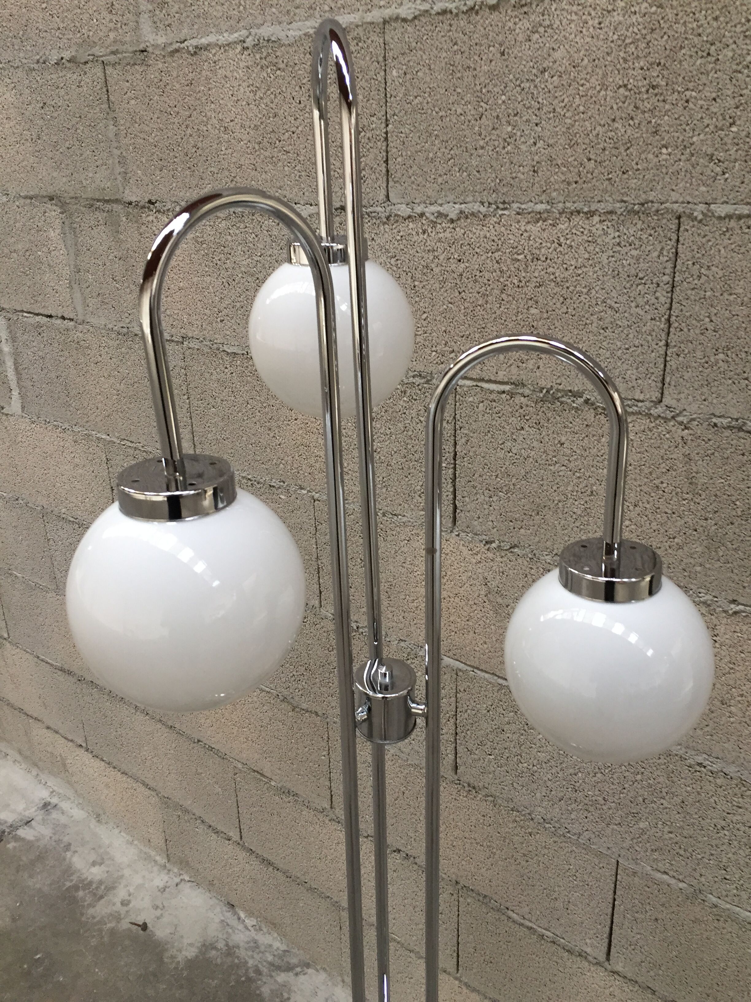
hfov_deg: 48.2
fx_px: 839
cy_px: 501
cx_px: 376
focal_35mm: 29
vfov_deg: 61.7
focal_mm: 4.15
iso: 125
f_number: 2.2
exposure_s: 1/33
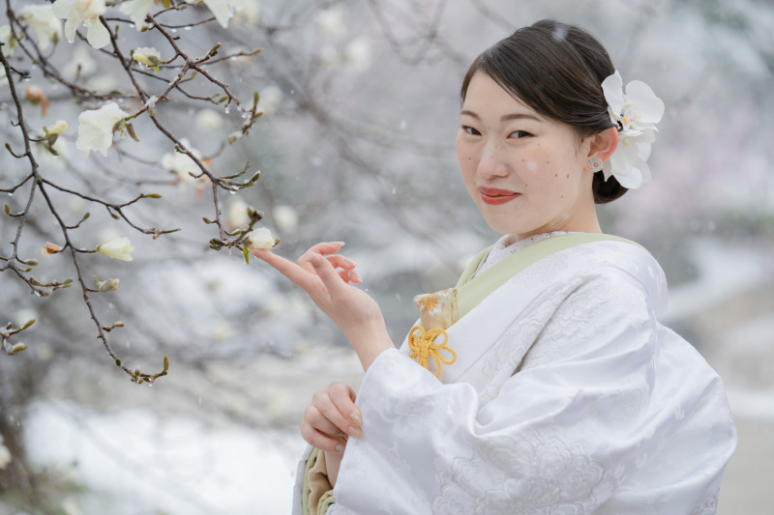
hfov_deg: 20.0
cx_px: 387
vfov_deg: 13.4
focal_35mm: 102
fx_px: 2192
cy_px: 258
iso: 200
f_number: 3.5
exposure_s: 1/320
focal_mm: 102
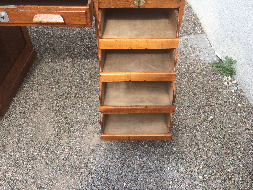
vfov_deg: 48.2
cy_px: 95
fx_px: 212
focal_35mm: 29
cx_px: 126
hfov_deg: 61.7
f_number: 2.2
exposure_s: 1/456
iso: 32
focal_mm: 4.15
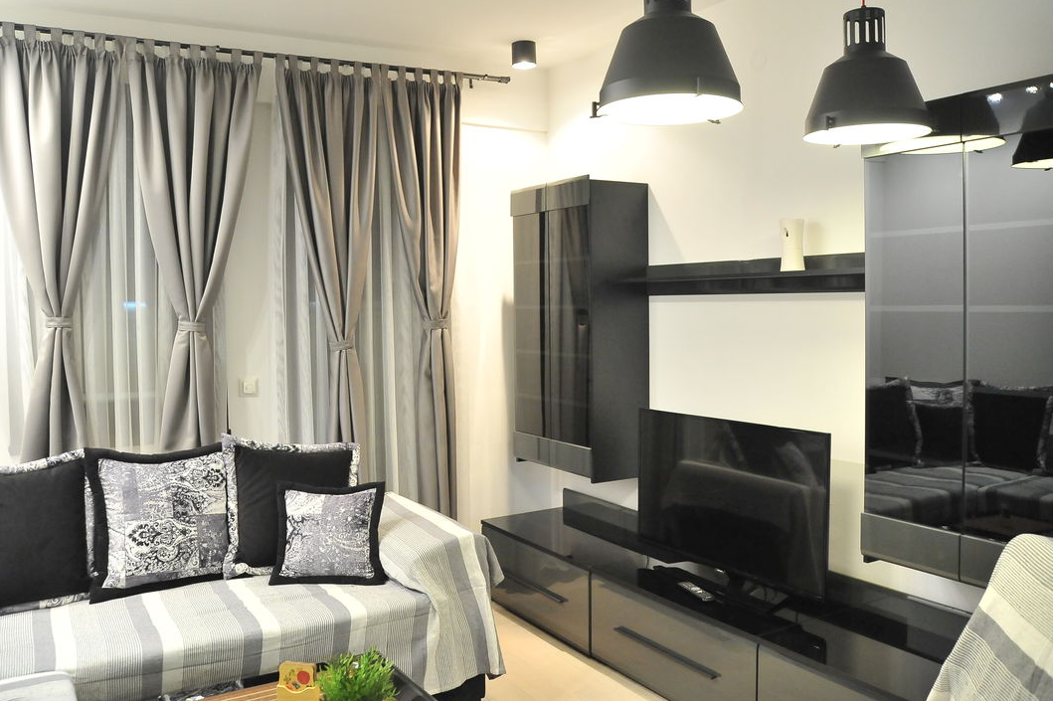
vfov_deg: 44.8
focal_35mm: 29
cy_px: 309
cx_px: 492
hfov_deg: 63.6
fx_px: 848
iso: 3200
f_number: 4
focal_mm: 24
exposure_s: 1/60
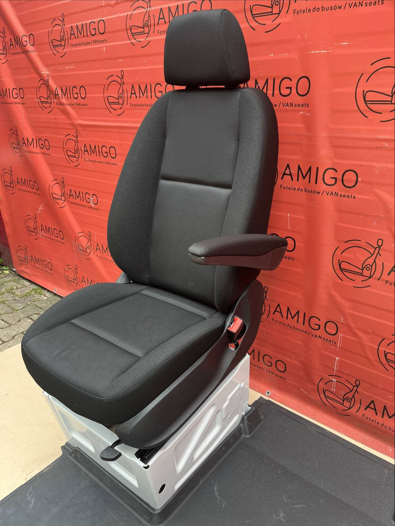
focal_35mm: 26
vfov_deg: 67.3
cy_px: 263
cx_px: 198
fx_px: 396
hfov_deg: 53.1
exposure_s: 1/121
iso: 64
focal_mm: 5.1
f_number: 1.6
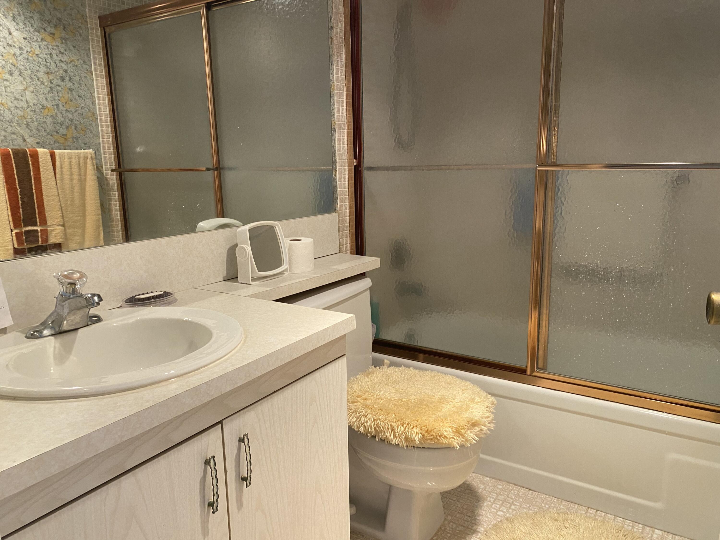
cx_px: 360
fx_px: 541
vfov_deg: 53.1
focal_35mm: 26
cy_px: 270
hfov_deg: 67.3
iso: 100
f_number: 1.8
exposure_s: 1/60
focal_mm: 4.25
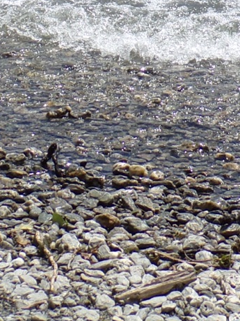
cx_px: 227
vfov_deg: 10.9
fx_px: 1488
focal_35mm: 161
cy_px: -372
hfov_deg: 9.2
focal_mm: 6.6
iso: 80
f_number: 4.9
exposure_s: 1/1000
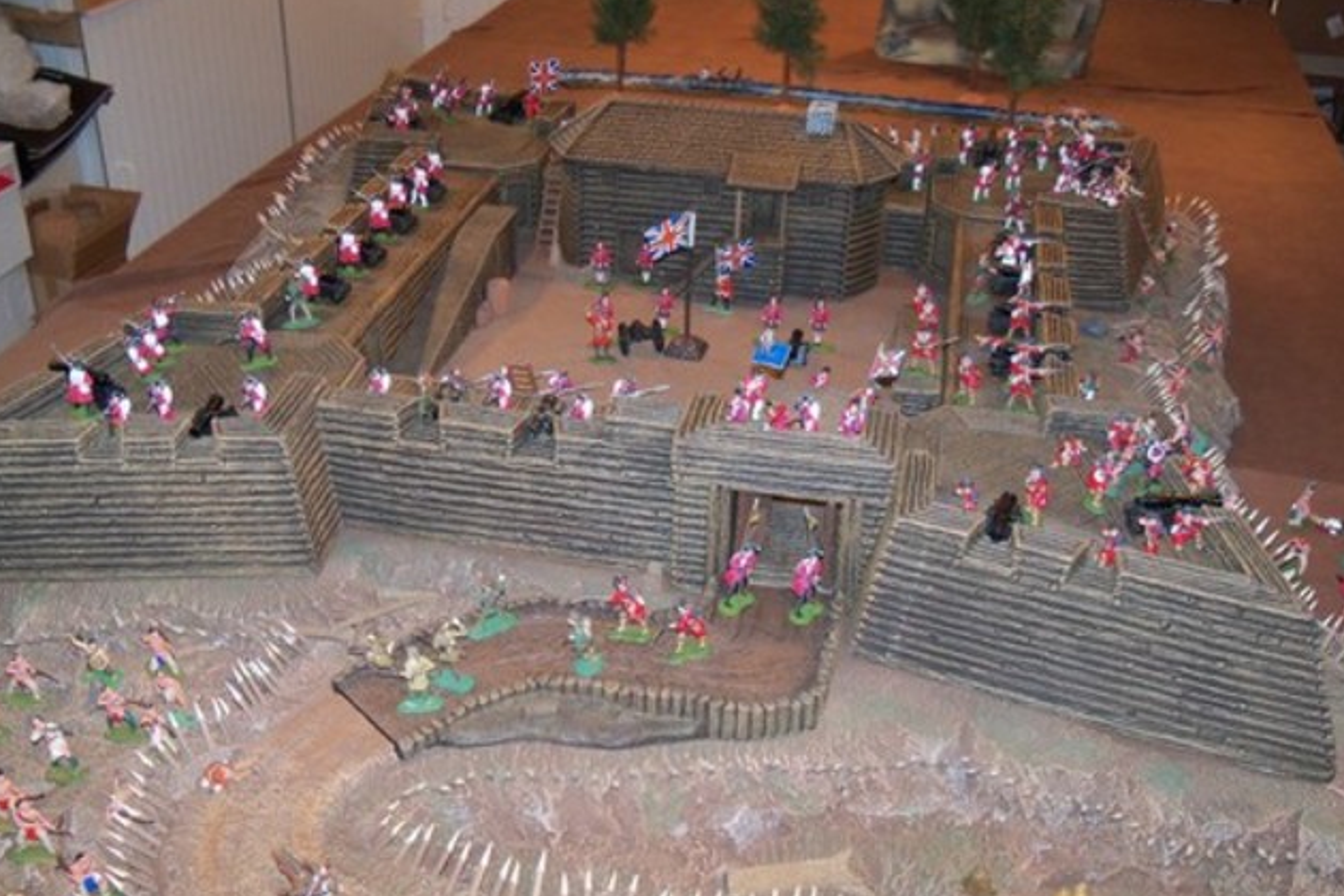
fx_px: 1381
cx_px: 670
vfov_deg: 35.9
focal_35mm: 37
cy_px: 499
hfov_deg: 51.9
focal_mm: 6.2
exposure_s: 1/30
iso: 200
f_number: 3.5
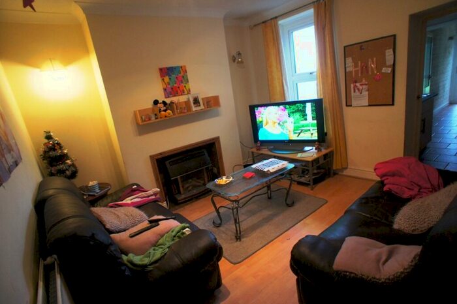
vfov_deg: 53.1
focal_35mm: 24
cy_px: 152
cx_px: 228
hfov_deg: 73.8
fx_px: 305
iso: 640
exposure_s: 1/80
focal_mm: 16
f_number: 2.8
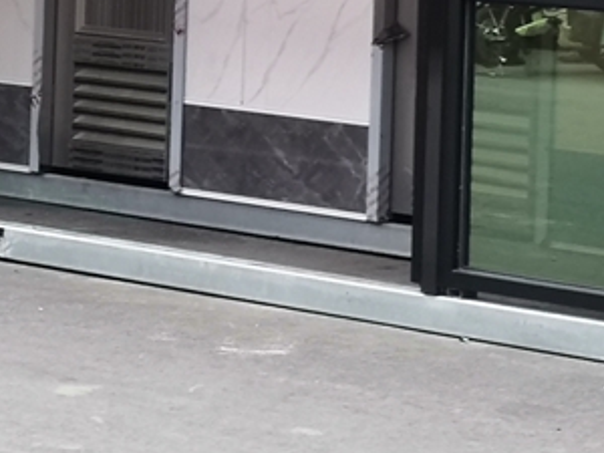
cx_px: 93
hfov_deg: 10.9
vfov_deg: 8.1
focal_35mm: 180
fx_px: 3141
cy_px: -159
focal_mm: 3.95
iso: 64
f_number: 1.8
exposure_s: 1/50
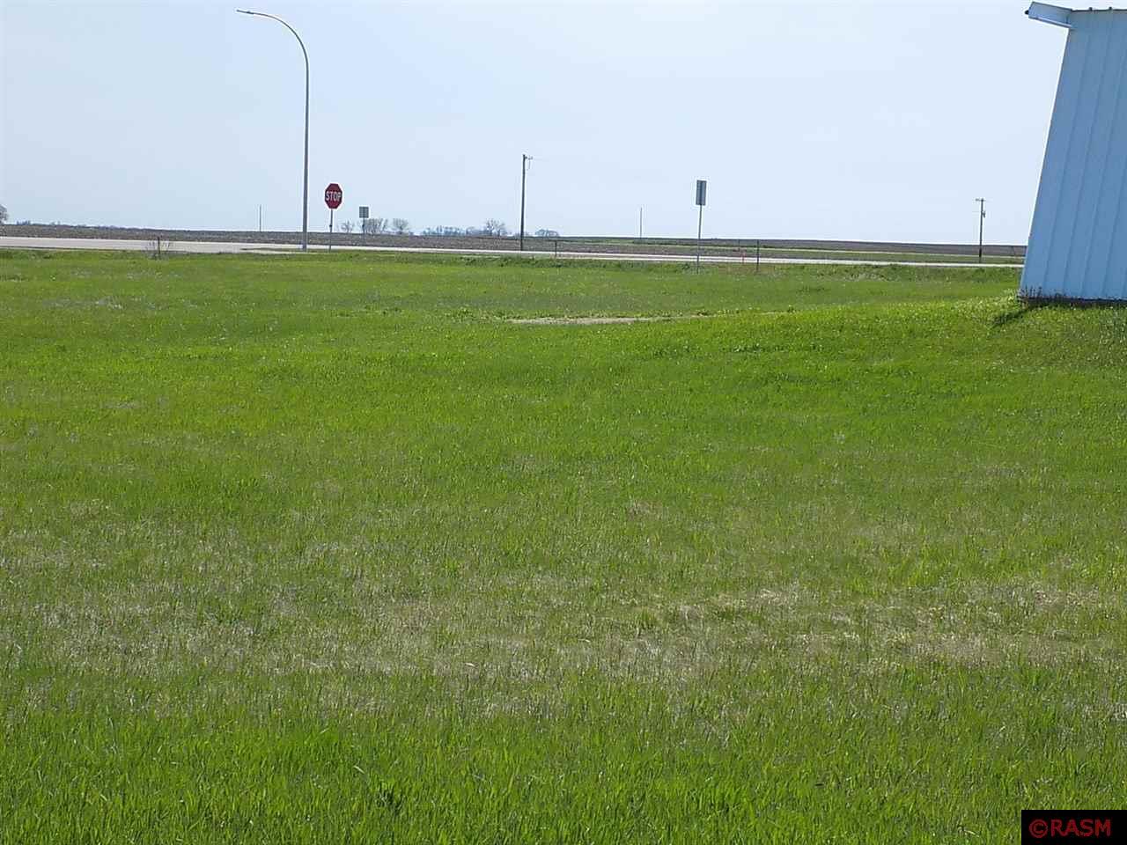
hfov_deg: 25.0
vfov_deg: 18.9
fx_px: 2539
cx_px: 564
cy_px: 422
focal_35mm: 78
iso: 80
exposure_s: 1/640
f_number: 4.3
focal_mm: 13.9
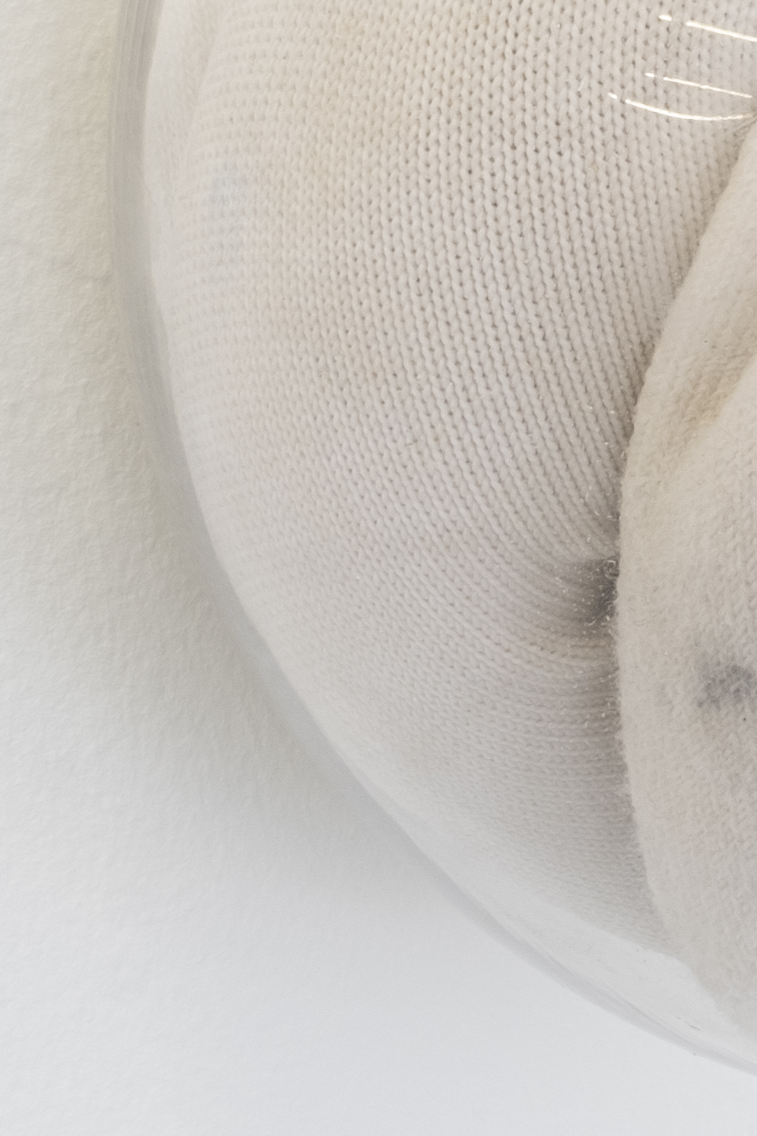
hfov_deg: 9.9
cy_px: 98
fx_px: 4227
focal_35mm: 134
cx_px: 1189
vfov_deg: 15.1
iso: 200
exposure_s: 1
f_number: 18
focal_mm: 22
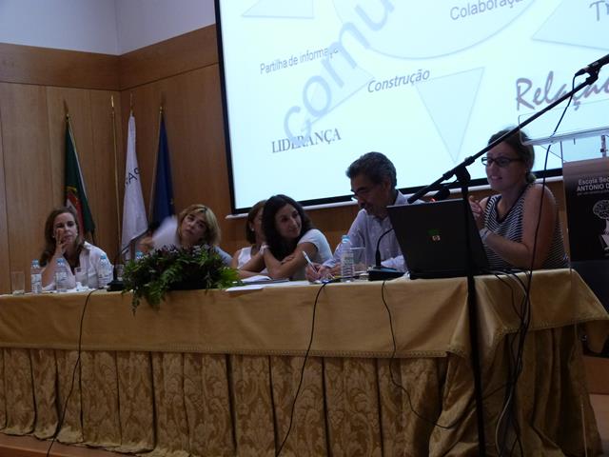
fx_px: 1003
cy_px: 228
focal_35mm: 57
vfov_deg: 25.7
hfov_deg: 33.8
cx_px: 304
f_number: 3.2
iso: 400
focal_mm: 10.2
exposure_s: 1/25
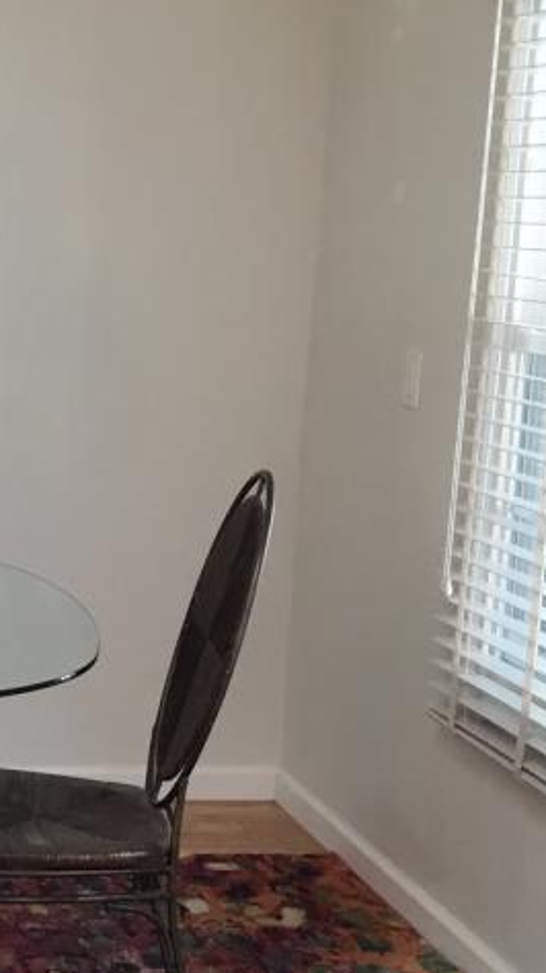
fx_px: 1882
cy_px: 542
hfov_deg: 15.7
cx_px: -168
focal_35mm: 73
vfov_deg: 29.0
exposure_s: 1/30
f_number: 2.4
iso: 64
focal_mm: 3.3
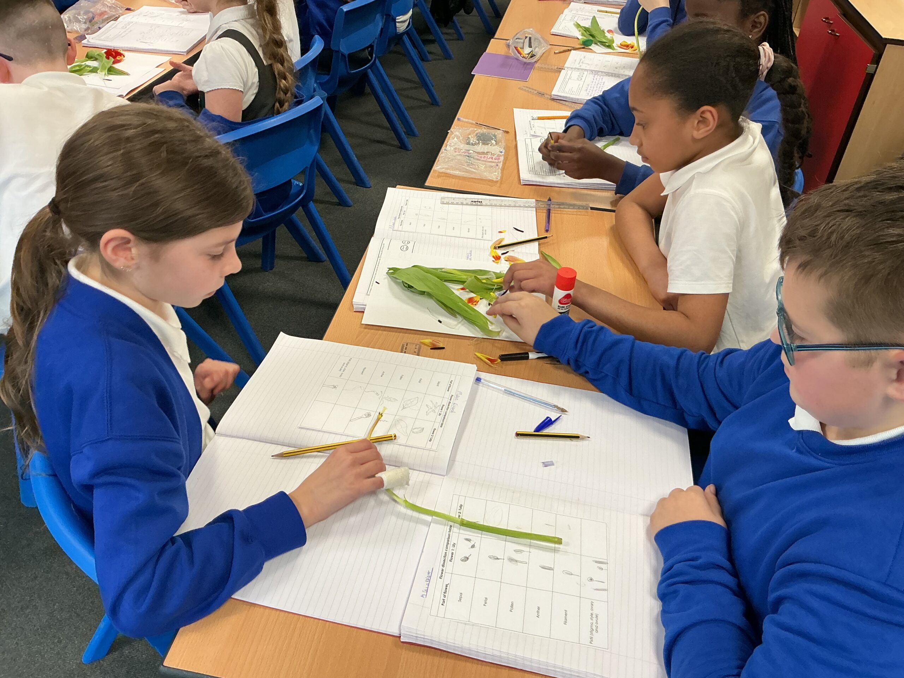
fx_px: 757
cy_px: 339
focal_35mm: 29
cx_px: 452
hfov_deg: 61.7
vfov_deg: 48.2
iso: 80
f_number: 1.8
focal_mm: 3
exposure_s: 1/60
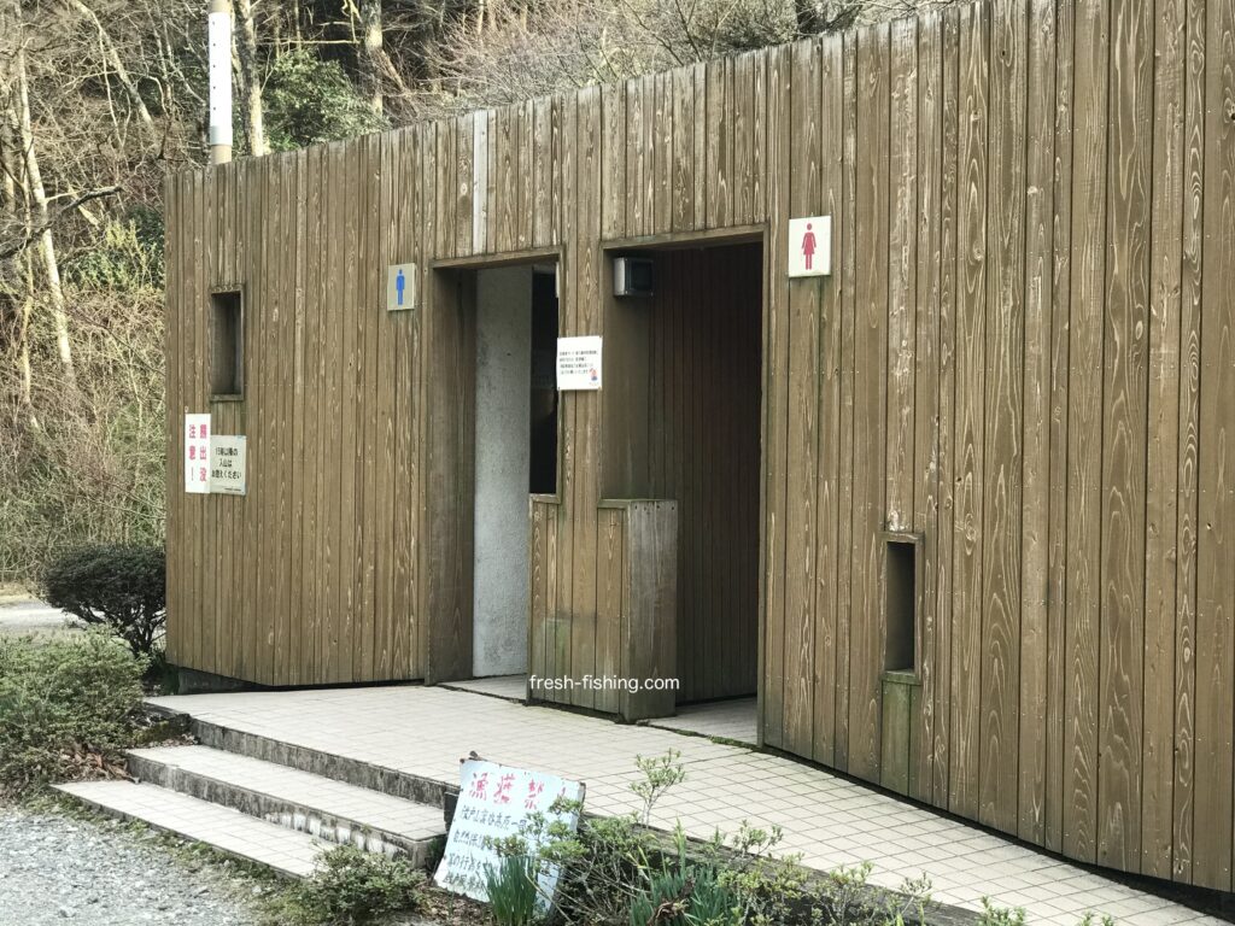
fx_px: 2034
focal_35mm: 57
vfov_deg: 25.7
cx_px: 618
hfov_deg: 33.8
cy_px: 463
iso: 25
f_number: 2.8
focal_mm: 6.6
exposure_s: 1/60
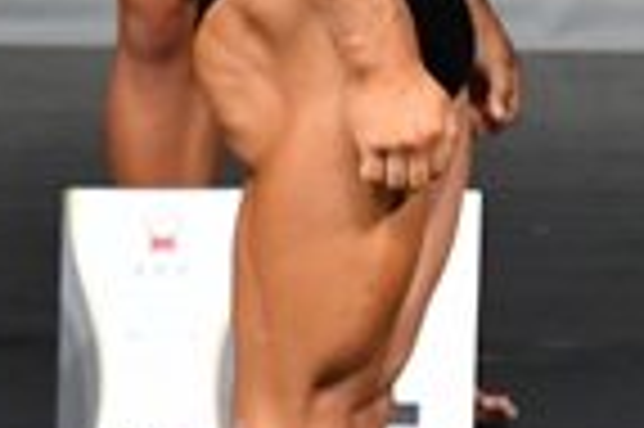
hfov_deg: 1.2
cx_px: 1106
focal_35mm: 1705
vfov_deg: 0.8
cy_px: -5
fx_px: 30465
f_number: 5.6
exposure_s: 1/400
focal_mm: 210
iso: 5000
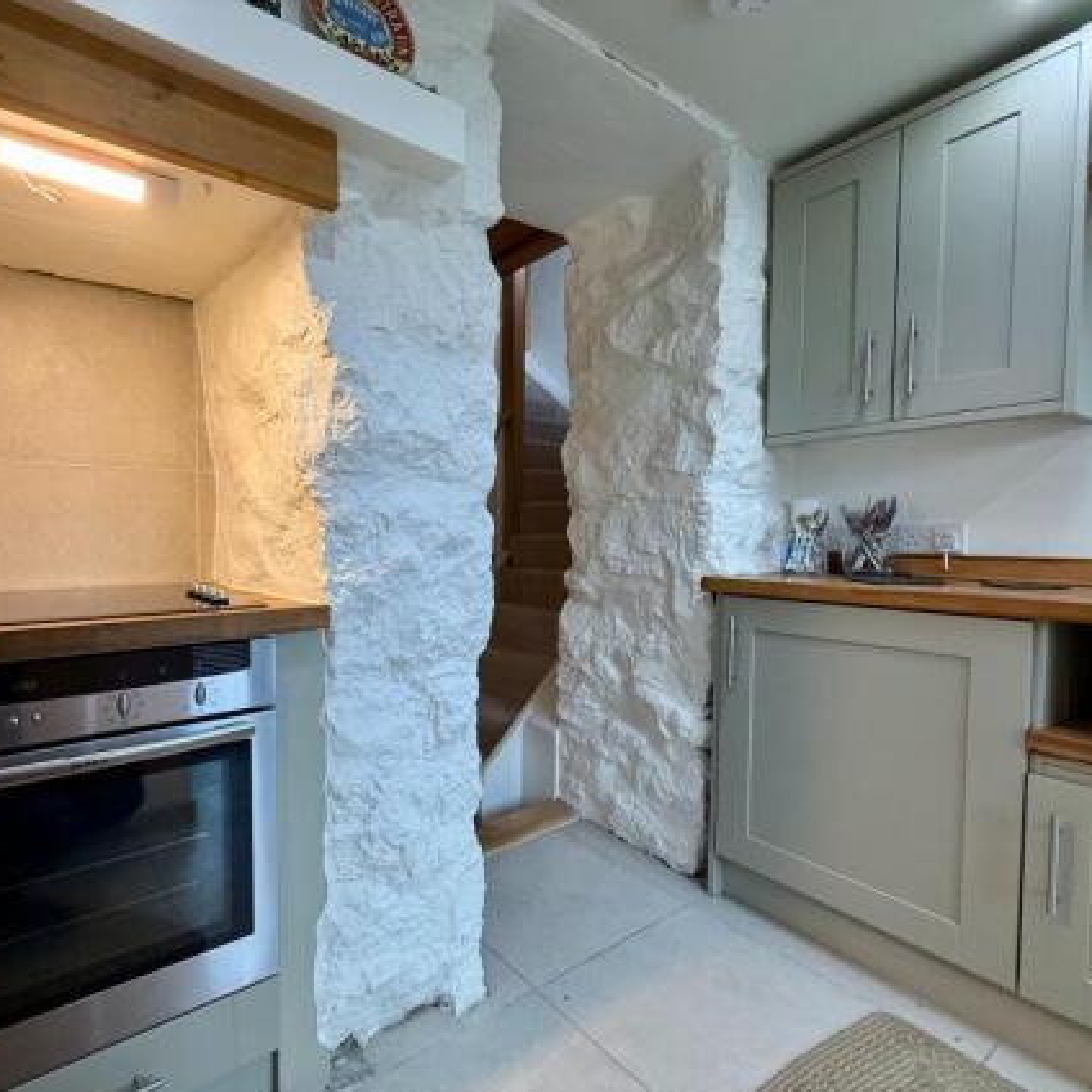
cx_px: 388
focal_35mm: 17
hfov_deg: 81.8
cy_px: 560
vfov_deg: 84.0
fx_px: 607
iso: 160
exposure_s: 1/100
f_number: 2.2
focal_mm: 2.22
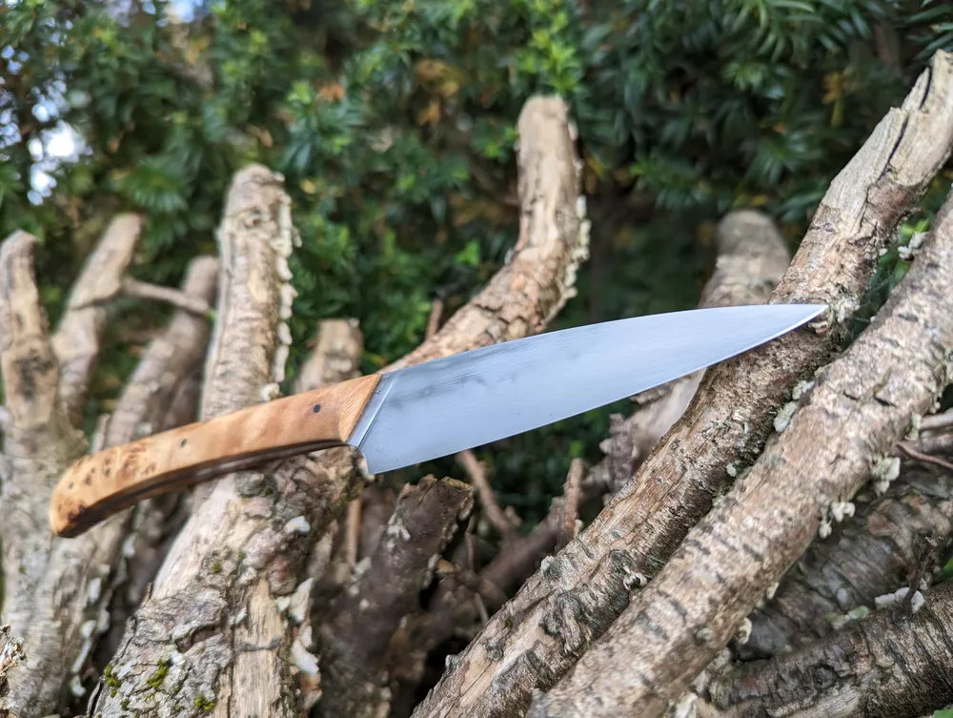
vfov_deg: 56.9
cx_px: 476
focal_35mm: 24
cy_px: 359
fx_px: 662
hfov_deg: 71.5
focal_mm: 6.81
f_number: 1.85
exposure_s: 1/106
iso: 50
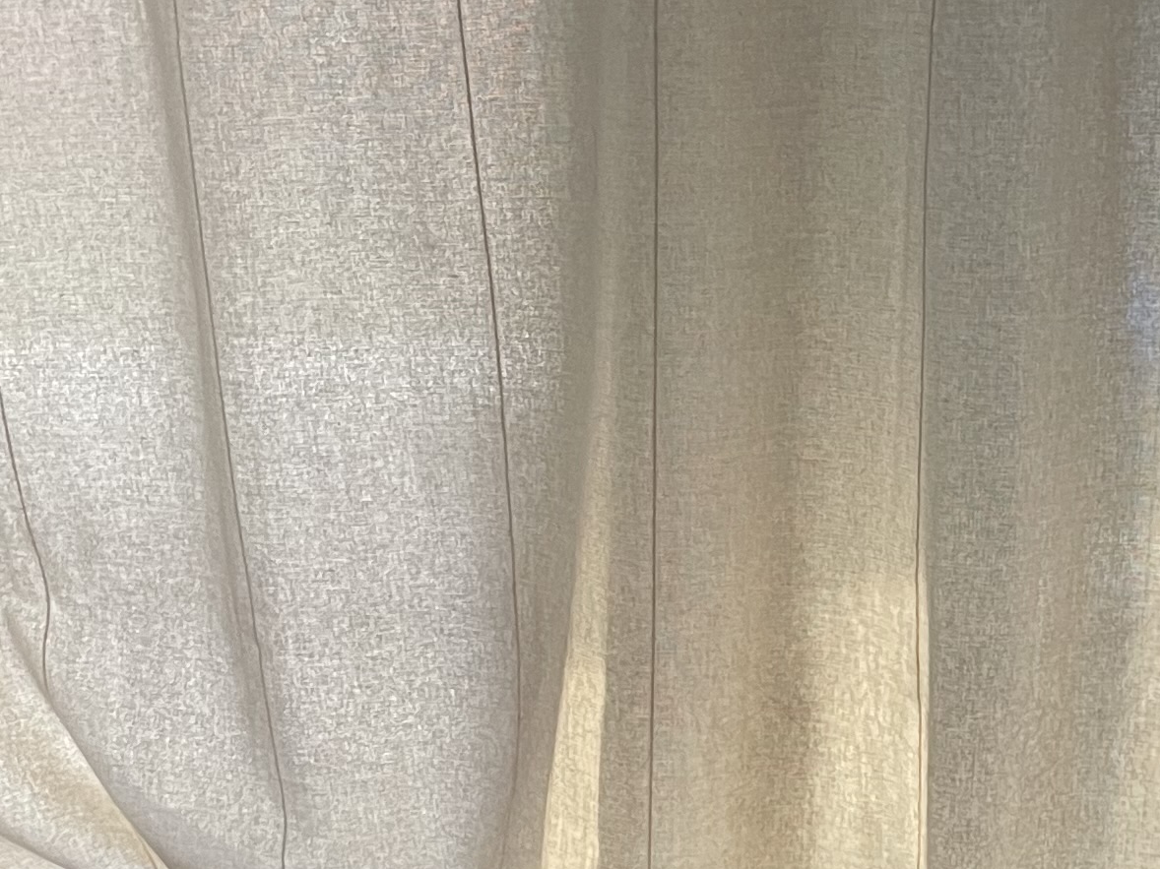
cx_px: 662
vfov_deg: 15.2
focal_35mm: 89
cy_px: 1345
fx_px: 2982
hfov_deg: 22.0
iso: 125
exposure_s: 1/60
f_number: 1.6
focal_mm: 4.2
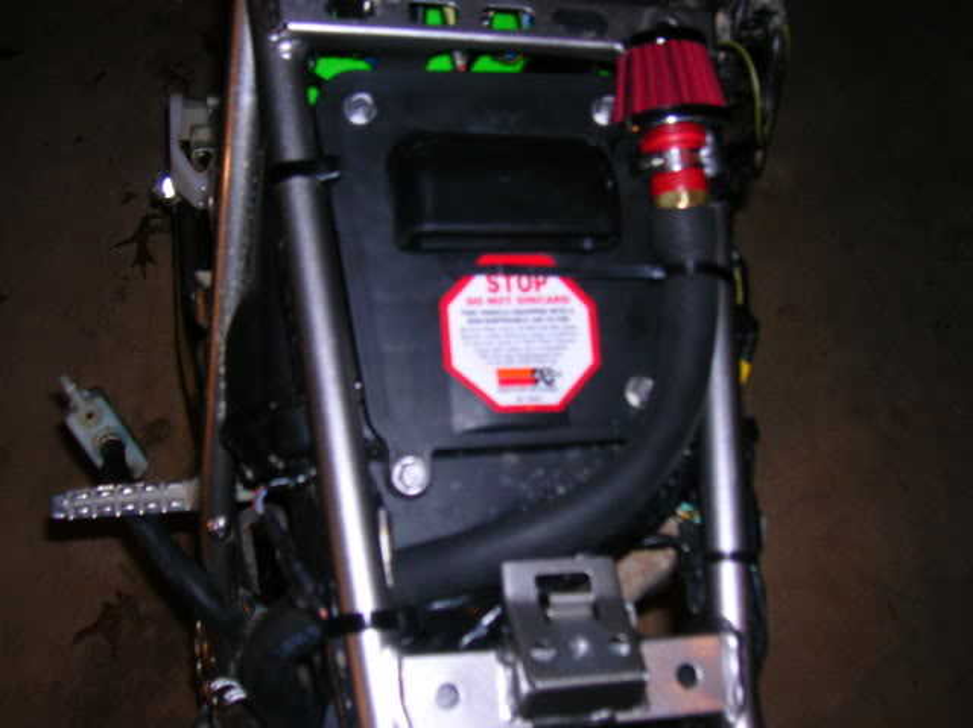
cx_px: 486
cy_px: 364
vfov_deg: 34.3
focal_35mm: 42
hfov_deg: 44.8
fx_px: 1180
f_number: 3.1
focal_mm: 7
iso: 50
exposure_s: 1/60.1
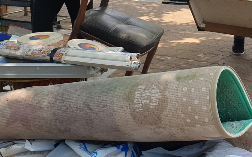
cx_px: 245
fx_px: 563
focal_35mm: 82
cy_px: -75
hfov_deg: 24.2
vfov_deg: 14.8
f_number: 2.4
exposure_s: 1/670
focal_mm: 4.3
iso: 50
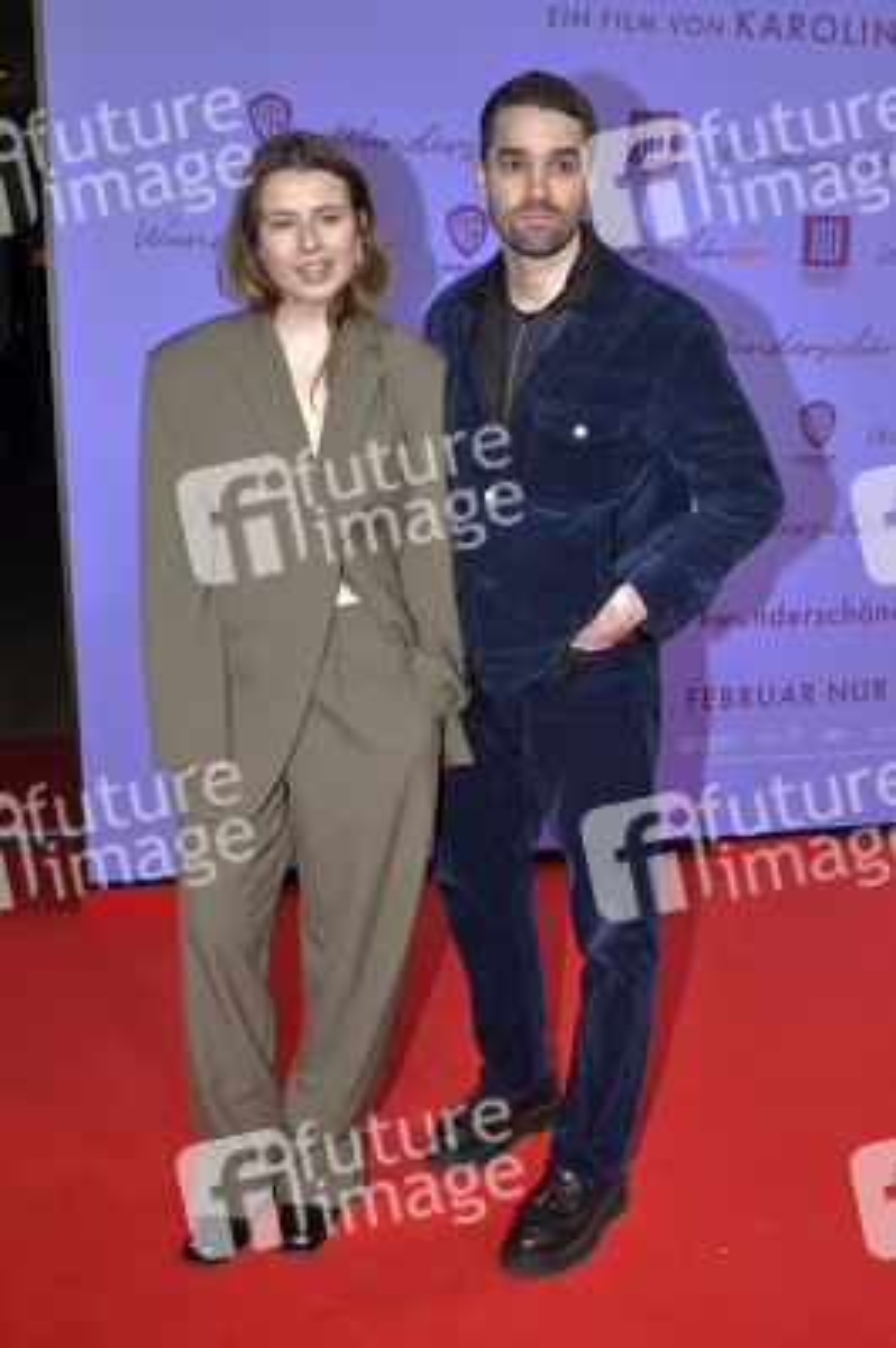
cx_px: 448
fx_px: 1271
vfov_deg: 55.8
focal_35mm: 34
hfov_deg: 38.8
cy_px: 674
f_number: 7.1
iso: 2000
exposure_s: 1/200
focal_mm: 34
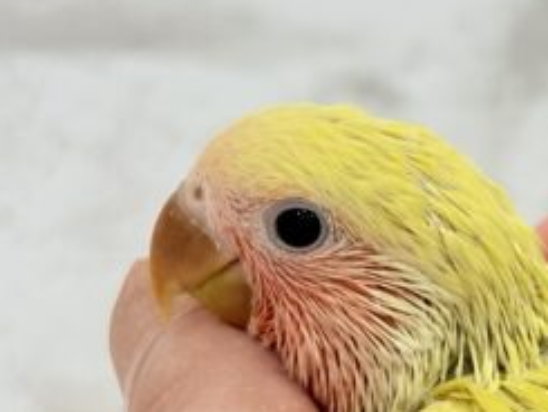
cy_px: 334
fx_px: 2154
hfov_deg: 13.9
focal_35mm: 136
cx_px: 707
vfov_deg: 10.9
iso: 64
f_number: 1.6
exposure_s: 1/100
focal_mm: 5.96
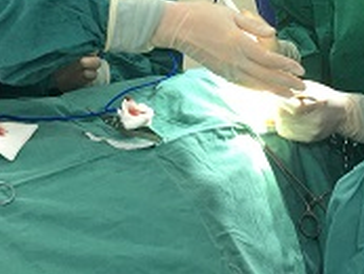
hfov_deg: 21.8
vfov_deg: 16.2
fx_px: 937
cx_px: 282
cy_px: -12
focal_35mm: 89
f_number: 2.2
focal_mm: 4.15
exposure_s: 1/17
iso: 40
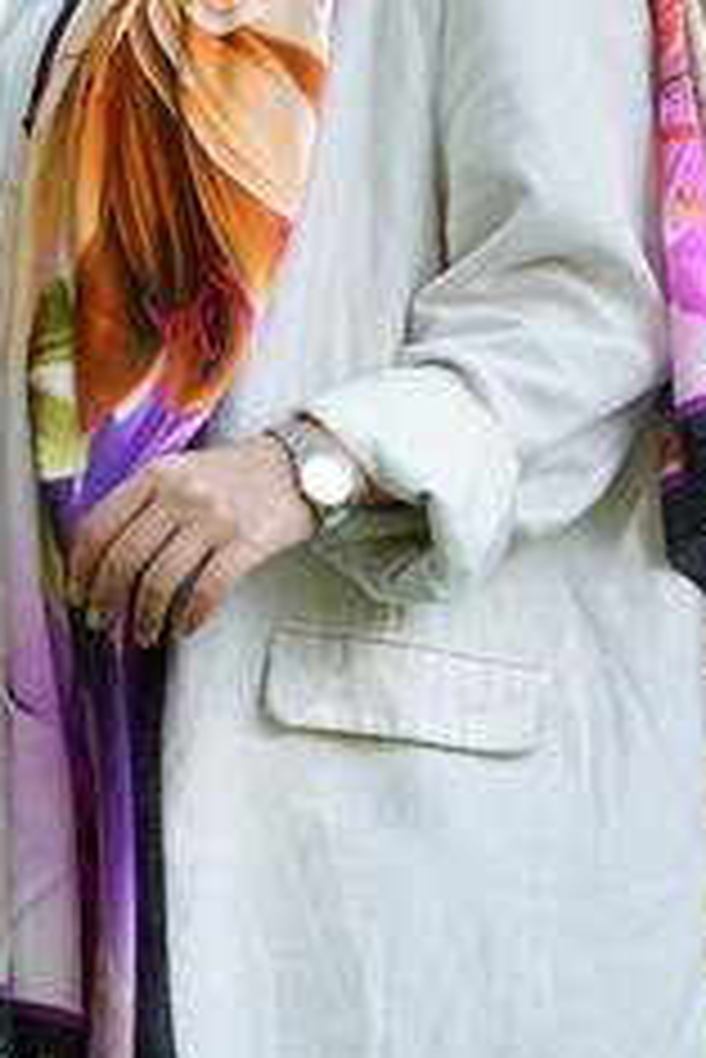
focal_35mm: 237
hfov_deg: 5.8
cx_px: 283
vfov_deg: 8.7
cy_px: 108
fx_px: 6961
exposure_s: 1/125
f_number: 6.3
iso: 640
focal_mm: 120
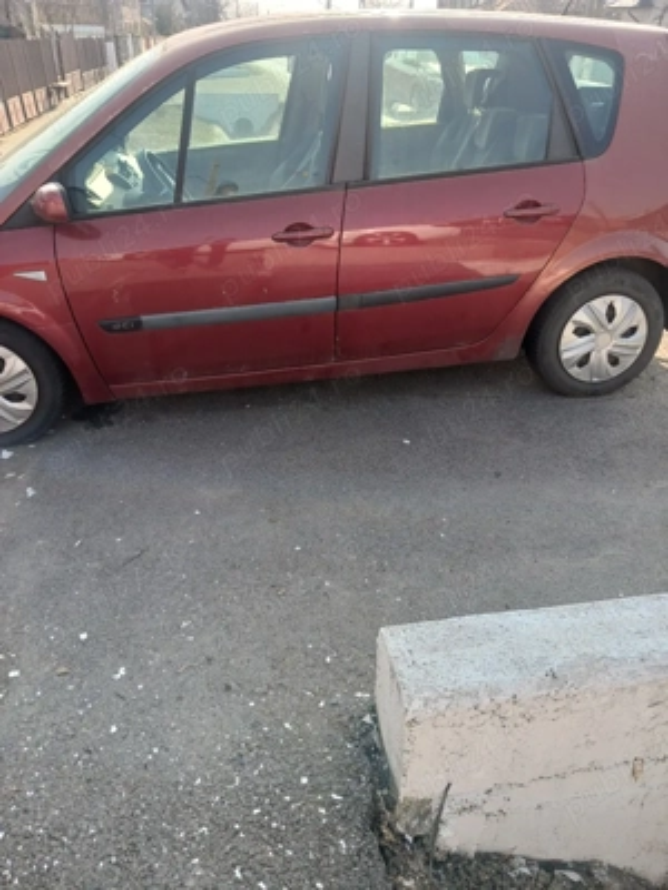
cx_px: 334
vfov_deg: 65.3
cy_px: 445
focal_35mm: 27
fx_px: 695
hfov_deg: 51.4
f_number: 1.8
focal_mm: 4
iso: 20
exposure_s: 1/100
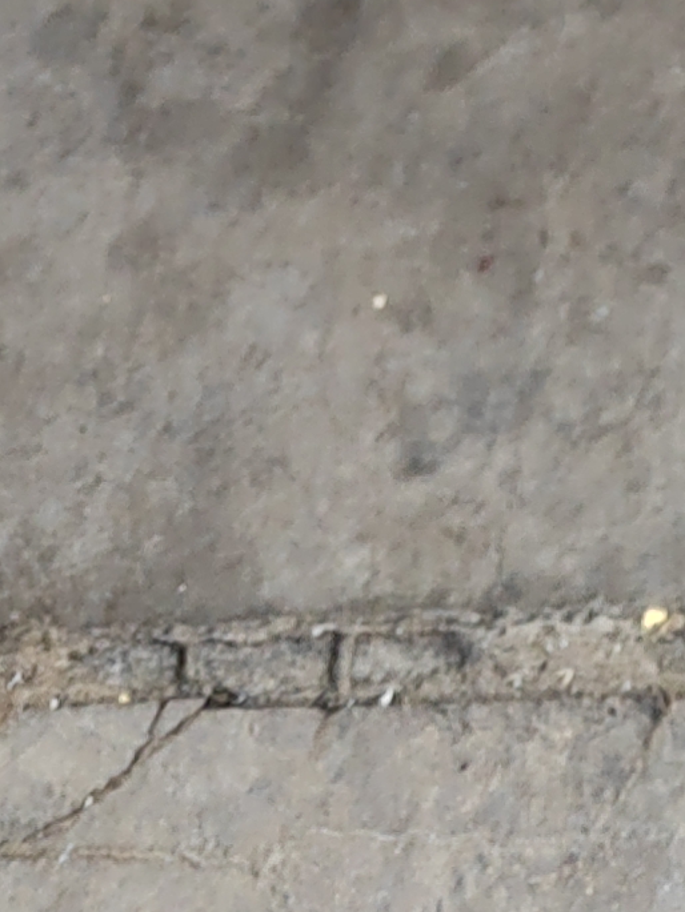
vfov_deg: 11.9
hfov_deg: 10.1
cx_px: 1538
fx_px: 3455
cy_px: -1335
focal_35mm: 131
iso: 120
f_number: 1.9
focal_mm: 5.52
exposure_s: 1/100
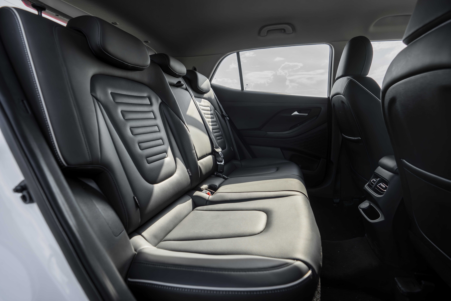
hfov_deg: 96.7
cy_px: 150
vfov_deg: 73.8
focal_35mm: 16
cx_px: 226
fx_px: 200
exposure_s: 1/1600
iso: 250
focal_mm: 16
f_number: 3.5
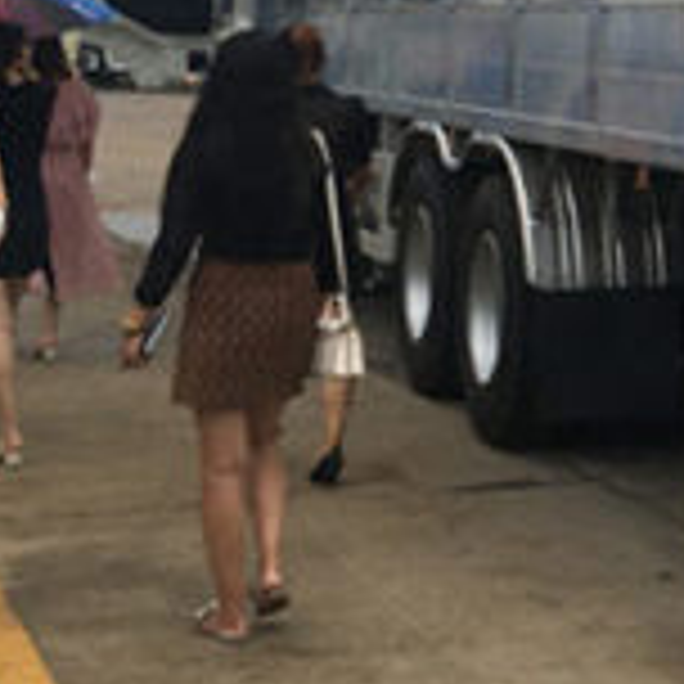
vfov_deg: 16.2
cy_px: 70
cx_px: 972
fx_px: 2370
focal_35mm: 106
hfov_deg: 15.4
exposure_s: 1/884
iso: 25
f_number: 2.2
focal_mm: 4.15
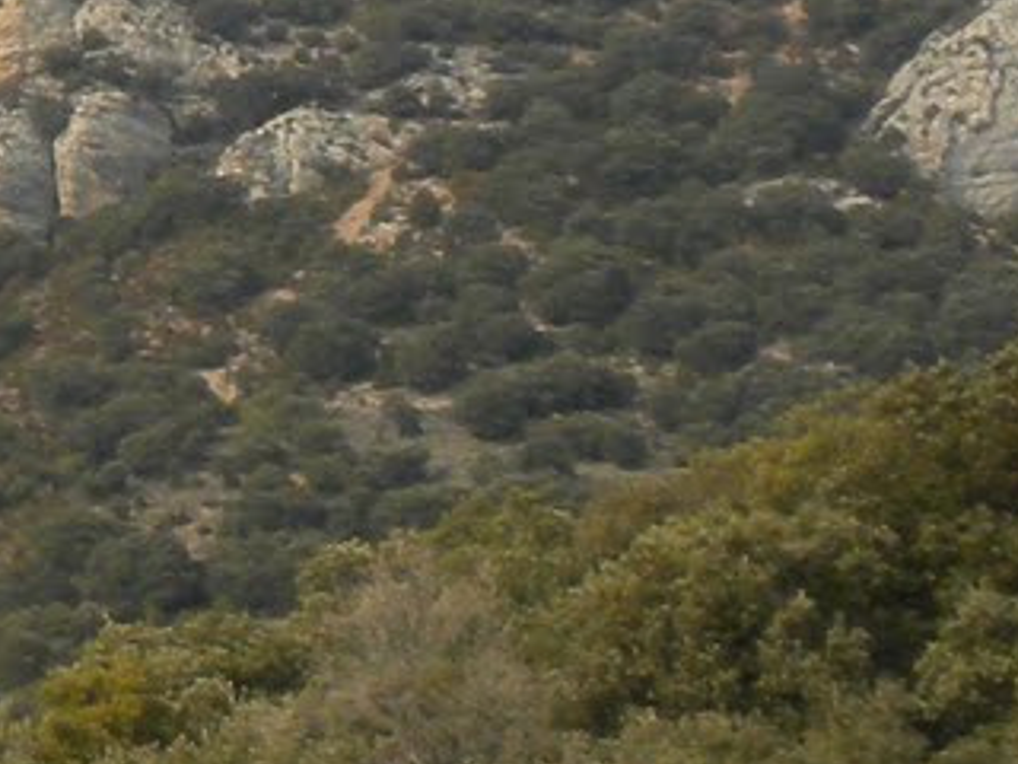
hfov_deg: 7.8
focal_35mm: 237
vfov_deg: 6.3
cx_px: -1381
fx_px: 6970
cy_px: 271
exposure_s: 1/425
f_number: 3.5
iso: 64
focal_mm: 6.6
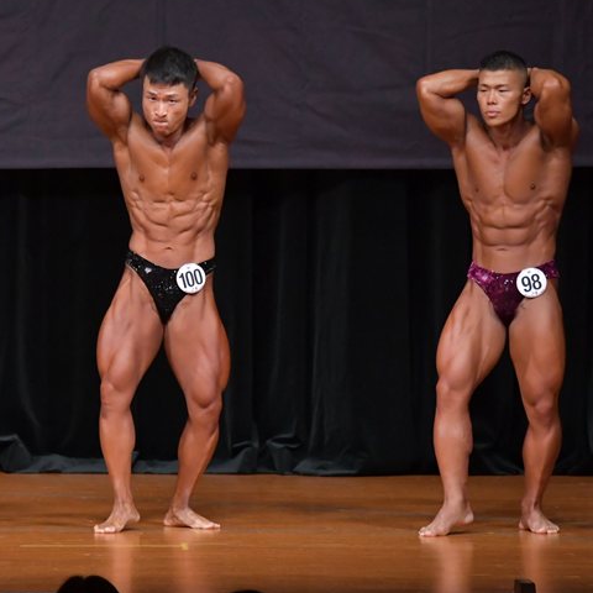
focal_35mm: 370
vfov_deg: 4.7
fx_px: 7171
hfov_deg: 4.7
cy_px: 301
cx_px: 251
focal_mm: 180
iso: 5000
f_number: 5.6
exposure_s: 1/400
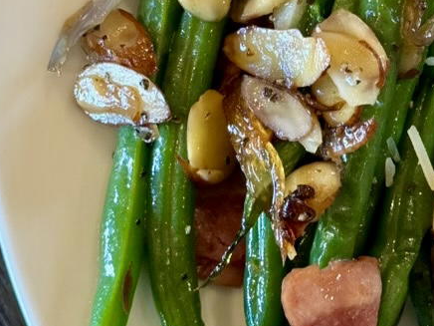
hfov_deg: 22.1
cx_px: 304
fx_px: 1103
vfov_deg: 16.6
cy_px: 50
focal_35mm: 88
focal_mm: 6.86
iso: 160
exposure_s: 1/60
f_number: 1.78
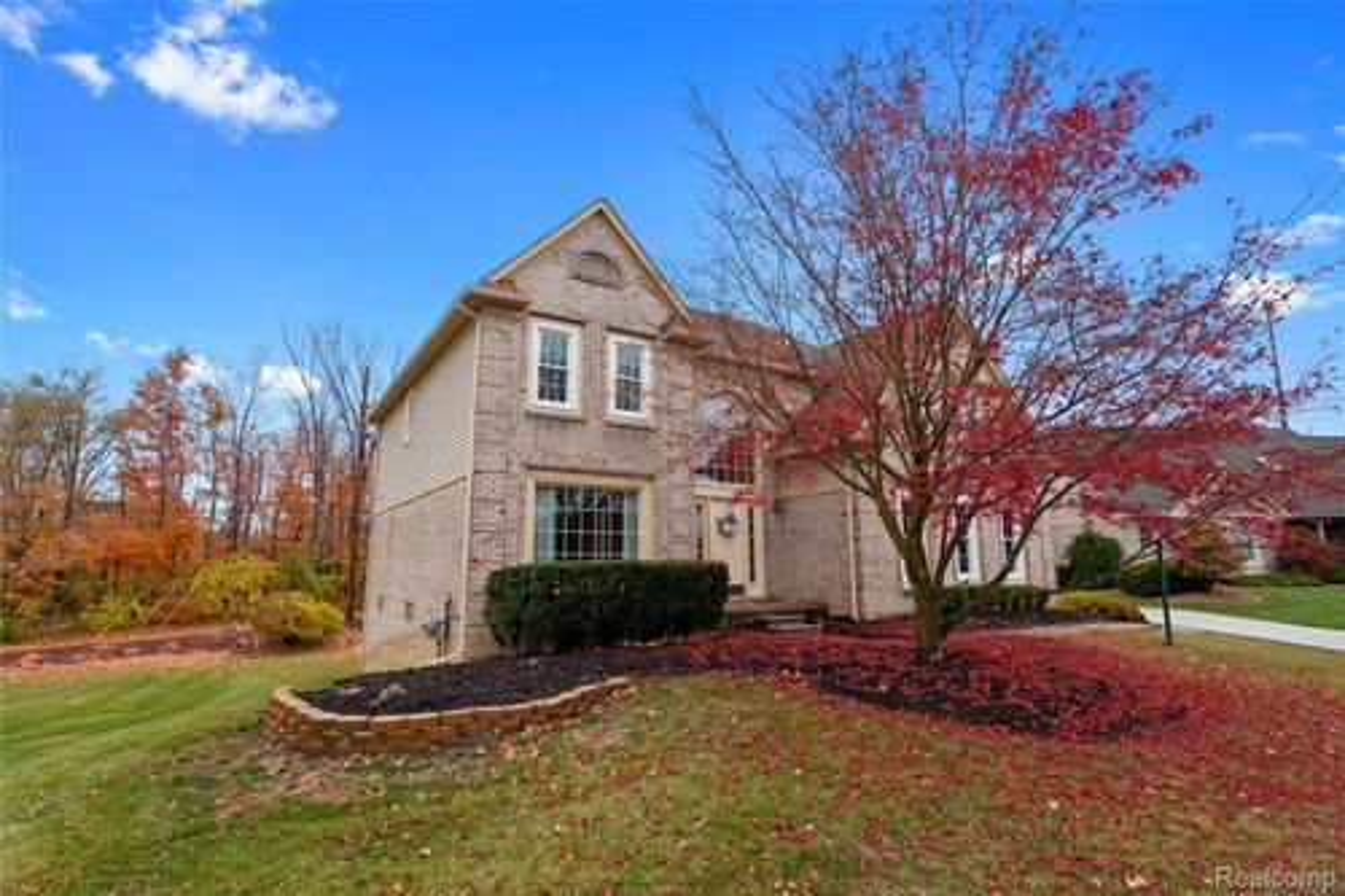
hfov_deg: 61.9
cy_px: 448
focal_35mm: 30
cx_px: 672
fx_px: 1120
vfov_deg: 43.6
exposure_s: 1/125
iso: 320
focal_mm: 30
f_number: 9
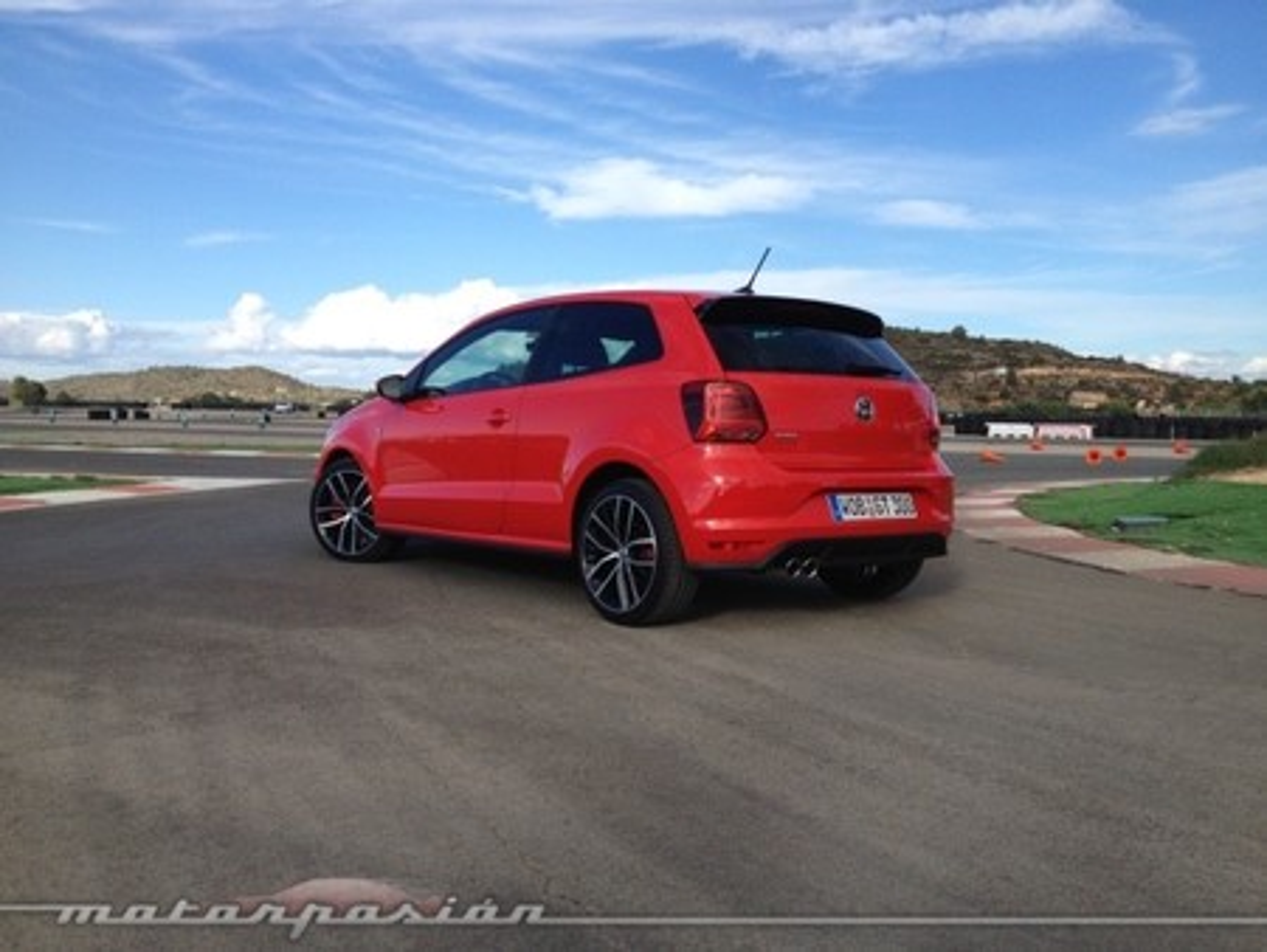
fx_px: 1282
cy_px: 476
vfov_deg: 40.7
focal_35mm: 35
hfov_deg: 52.6
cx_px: 634
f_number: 2.4
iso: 50
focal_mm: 4.28
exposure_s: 1/1255
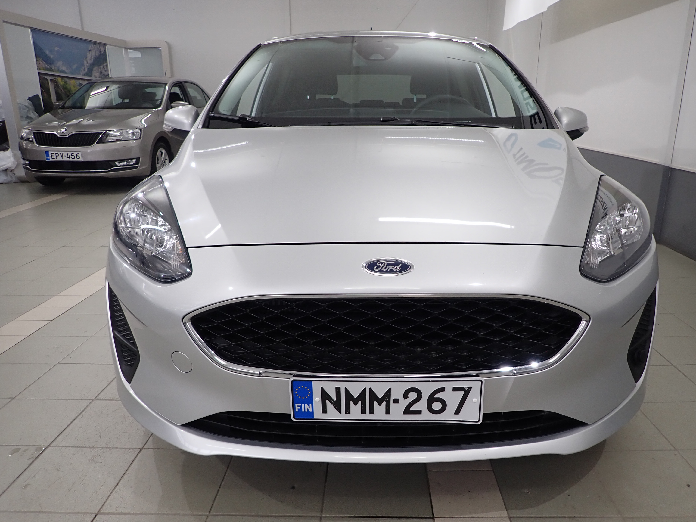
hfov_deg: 65.2
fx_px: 543
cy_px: 278
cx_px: 373
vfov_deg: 51.3
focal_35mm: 27
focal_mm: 4.5
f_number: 2
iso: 100
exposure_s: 1/80
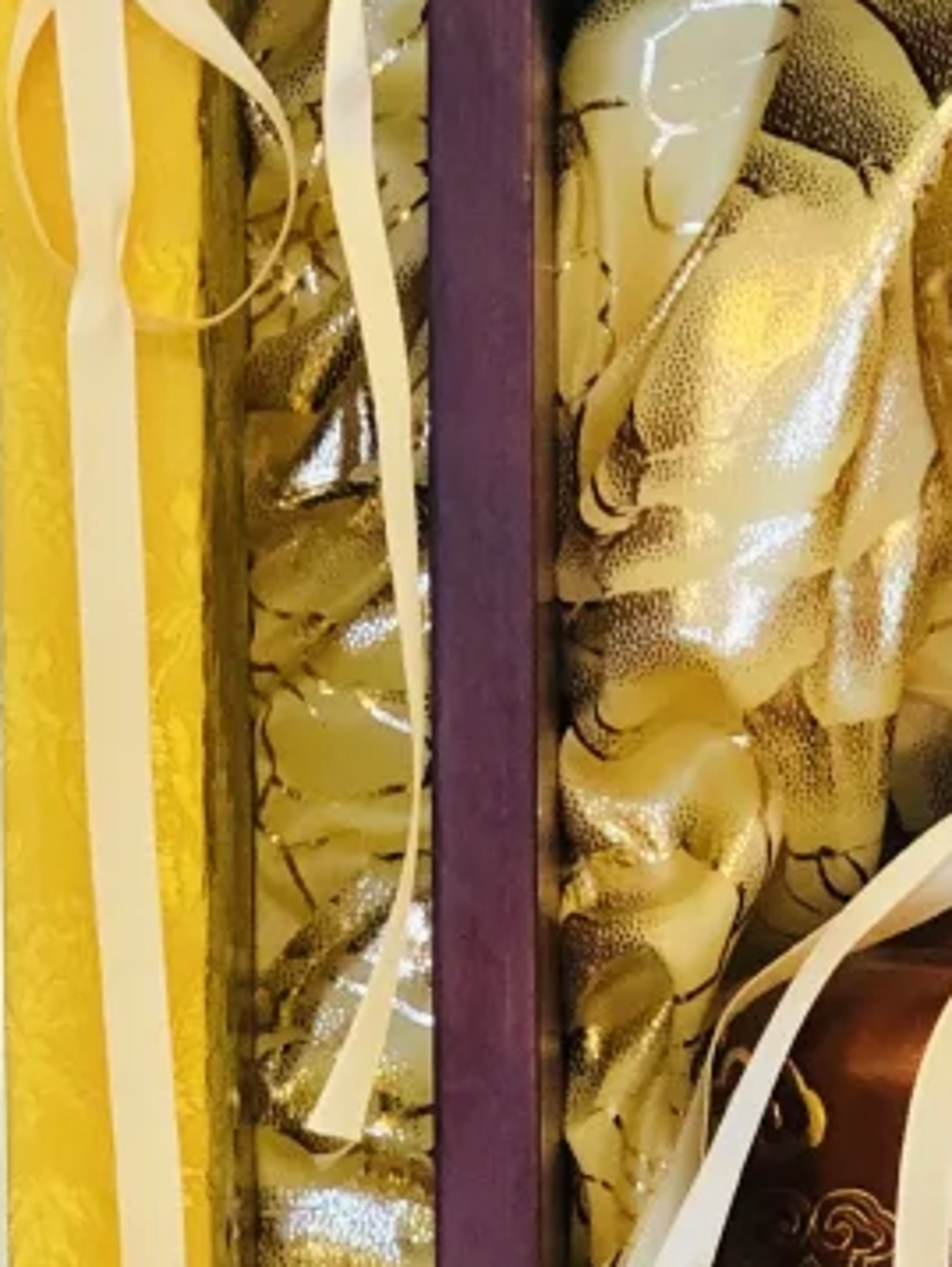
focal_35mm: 229
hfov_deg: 6.5
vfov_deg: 8.6
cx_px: 527
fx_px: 8387
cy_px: 1044
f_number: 2.8
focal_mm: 6.6
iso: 80
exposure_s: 1/33
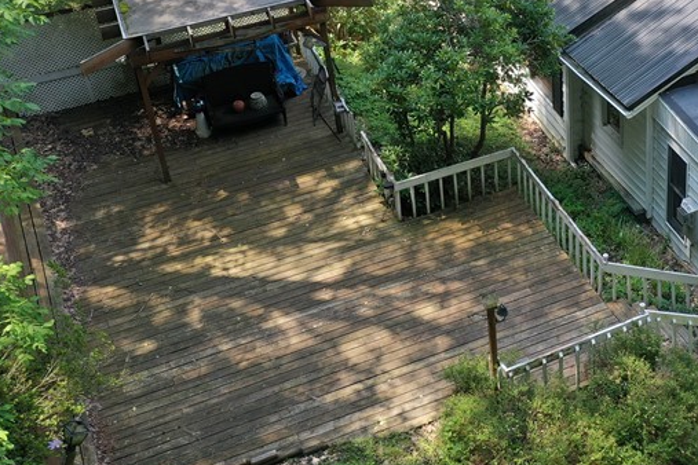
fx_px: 1163
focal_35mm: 60
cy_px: 52
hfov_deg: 32.1
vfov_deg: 22.1
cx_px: 597
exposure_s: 1/120
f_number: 4.5
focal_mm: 10.26
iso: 100
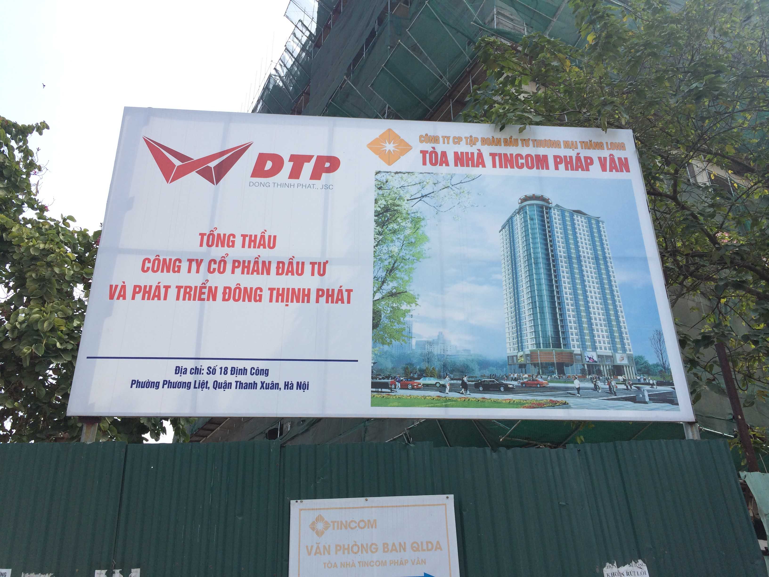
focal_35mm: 30
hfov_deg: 60.0
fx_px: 666
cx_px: 384
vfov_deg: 46.8
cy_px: 288
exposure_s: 1/933
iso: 32
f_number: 2.2
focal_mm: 4.12
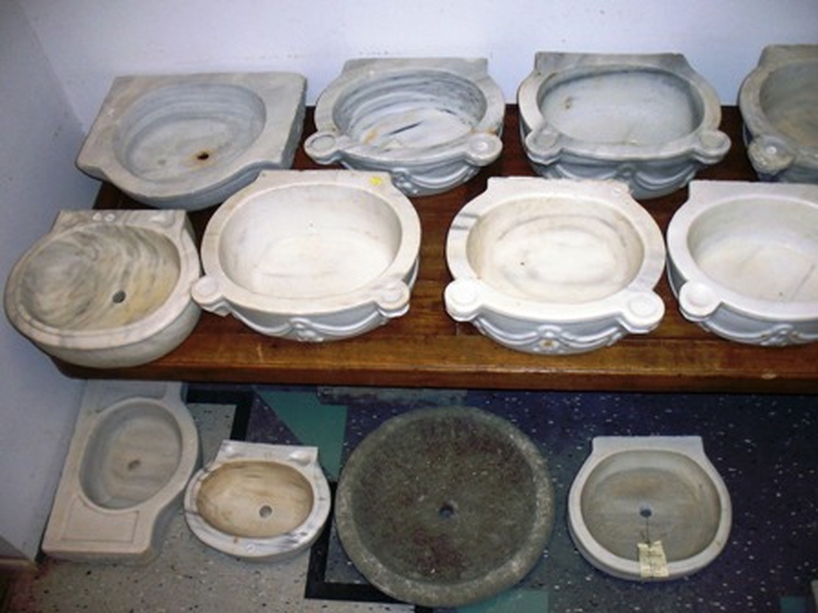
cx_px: 409
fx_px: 898
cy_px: 306
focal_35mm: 38
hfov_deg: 49.0
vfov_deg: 37.7
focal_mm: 6.3
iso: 200
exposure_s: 1/60
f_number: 3.5
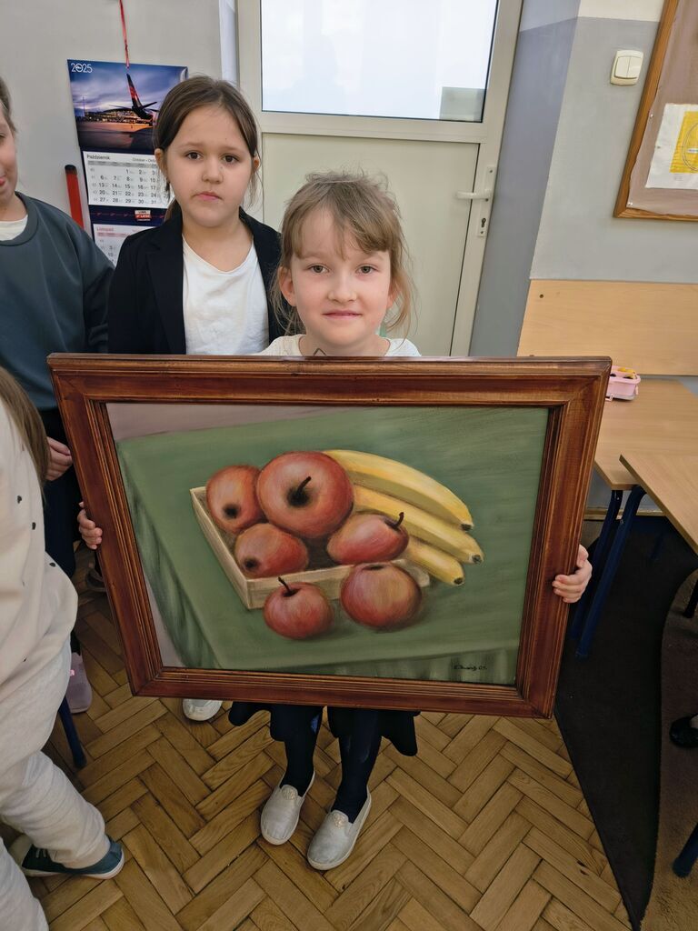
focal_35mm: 23
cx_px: 349
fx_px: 618
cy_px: 466
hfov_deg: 58.9
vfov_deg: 73.9
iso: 129
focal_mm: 5.56
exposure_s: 1/100
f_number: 1.8
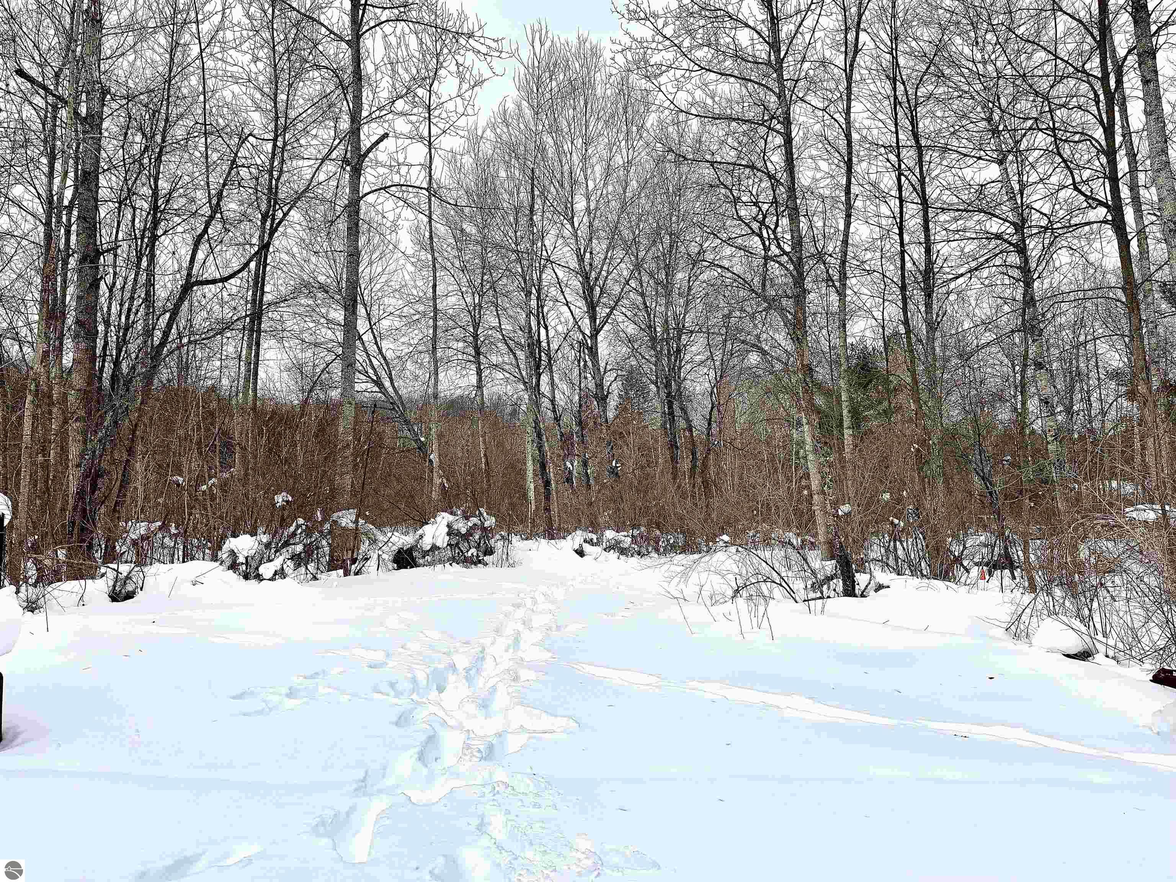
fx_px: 815
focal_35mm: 24
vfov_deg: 56.8
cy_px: 441
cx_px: 588
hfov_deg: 71.6
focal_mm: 6.76
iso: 80
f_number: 1.78
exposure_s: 1/6173
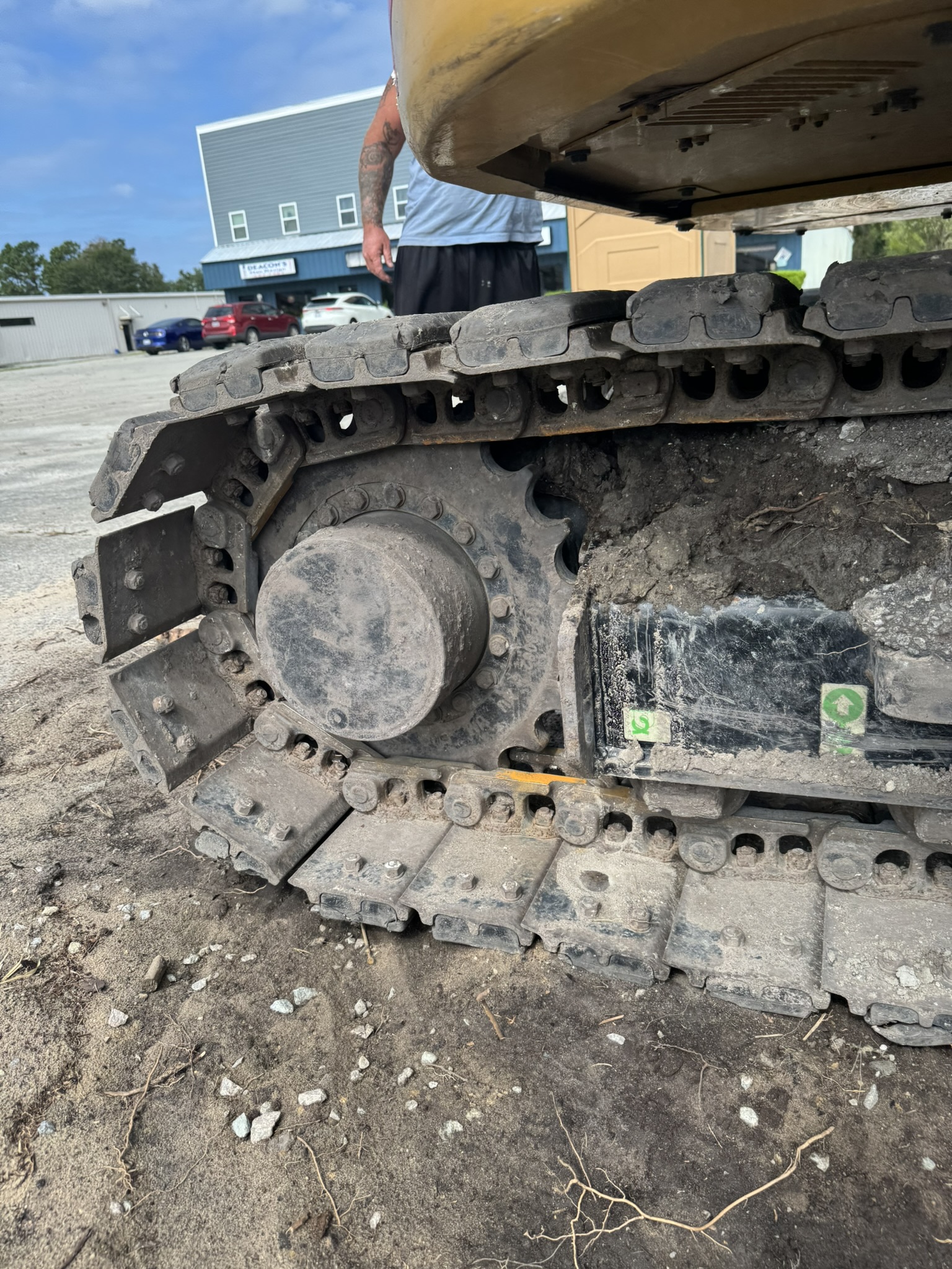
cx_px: 476
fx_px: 880
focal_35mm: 24
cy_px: 634
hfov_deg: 56.8
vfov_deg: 71.6
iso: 80
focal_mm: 6.76
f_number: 1.78
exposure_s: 1/1637
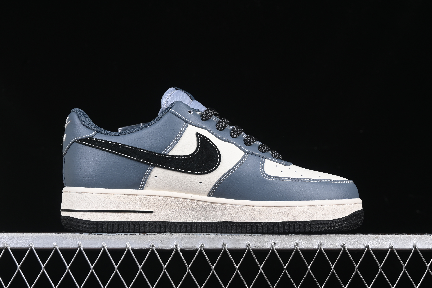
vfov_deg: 18.2
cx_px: 216
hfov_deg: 27.0
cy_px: 144
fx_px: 900
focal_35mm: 75
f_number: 8
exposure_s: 1/80
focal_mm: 50
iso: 160
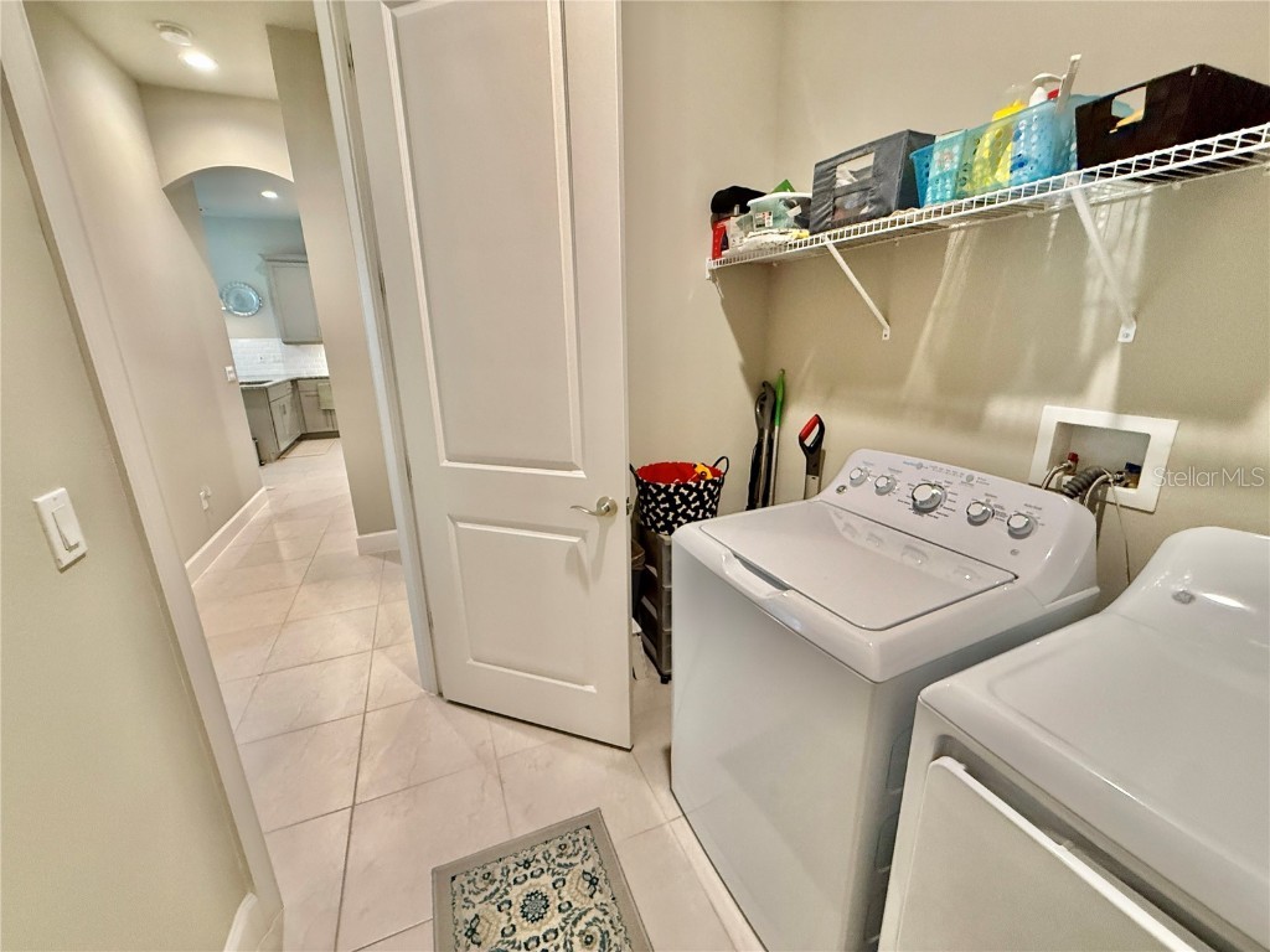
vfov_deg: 85.7
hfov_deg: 102.1
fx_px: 514
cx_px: 635
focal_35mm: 14
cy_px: 476
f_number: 2.2
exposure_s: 1/60
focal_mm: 2.22
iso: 320
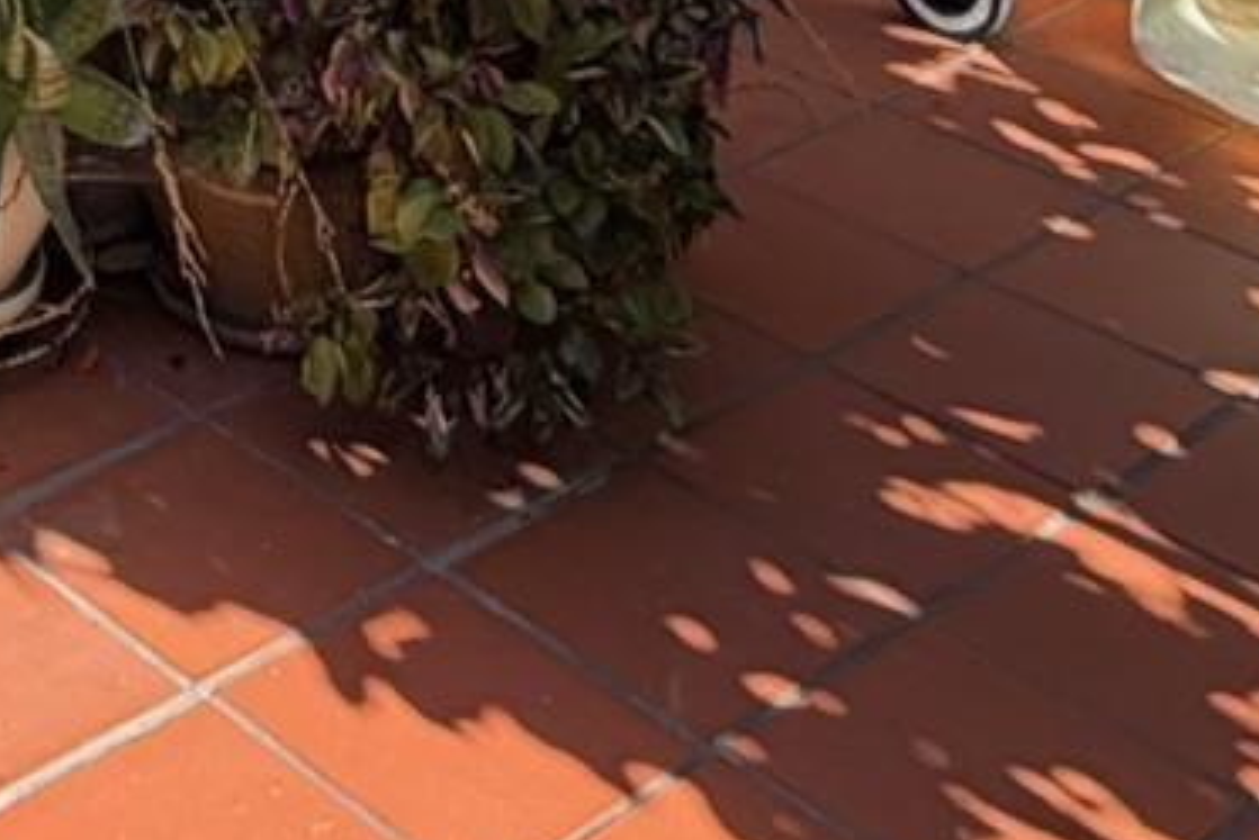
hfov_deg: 23.2
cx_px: -253
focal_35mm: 80
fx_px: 2799
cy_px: -1009
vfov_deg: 13.6
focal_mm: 2.22
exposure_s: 1/121
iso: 64
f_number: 2.2
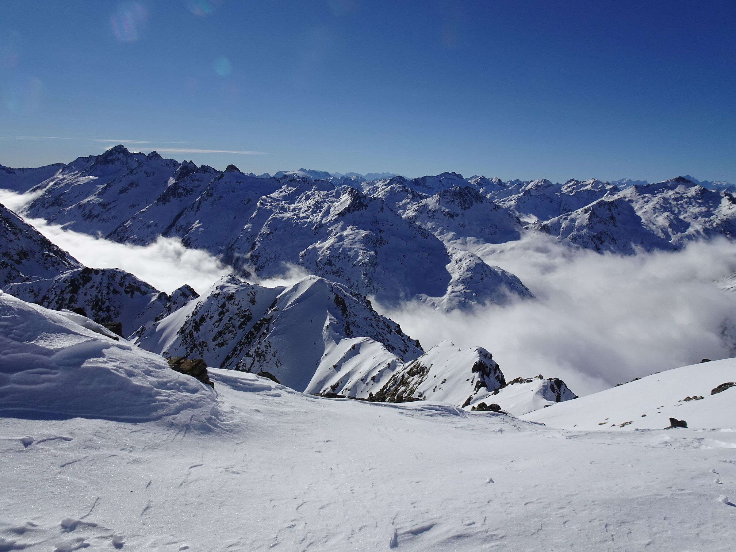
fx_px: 510
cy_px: 276
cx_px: 368
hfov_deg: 71.6
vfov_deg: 56.8
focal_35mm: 24
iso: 80
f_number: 4.5
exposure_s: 1/2000
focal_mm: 4.25
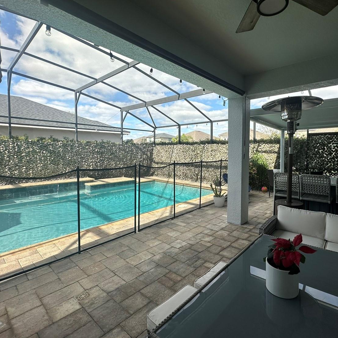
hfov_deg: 79.6
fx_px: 199
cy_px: 159
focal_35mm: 18
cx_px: 205
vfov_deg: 80.6
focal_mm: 2.22
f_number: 2.2
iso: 40
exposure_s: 1/729
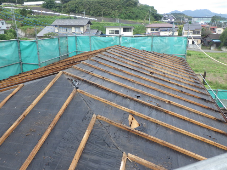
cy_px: 85
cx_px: 114
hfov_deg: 63.4
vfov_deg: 49.7
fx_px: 184
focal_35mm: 28
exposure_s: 1/320
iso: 125
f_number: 4.2
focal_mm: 5
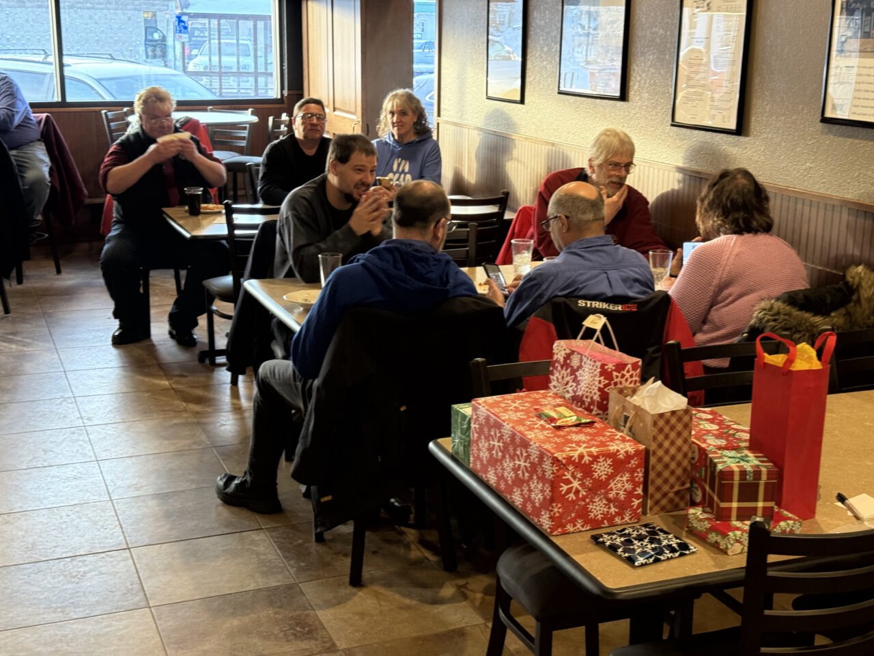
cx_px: 437
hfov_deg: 39.7
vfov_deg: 30.3
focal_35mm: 48
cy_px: 328
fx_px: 1212
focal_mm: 6.76
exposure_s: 1/40
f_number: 1.78
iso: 200
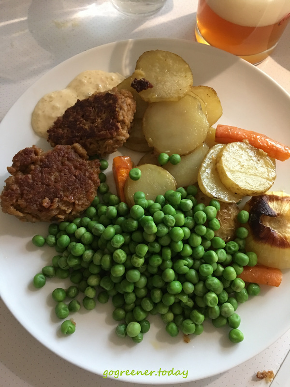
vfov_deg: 61.7
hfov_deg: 48.2
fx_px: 324
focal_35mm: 29
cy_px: 194
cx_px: 145
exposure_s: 1/8
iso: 125
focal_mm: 4.15
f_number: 2.2
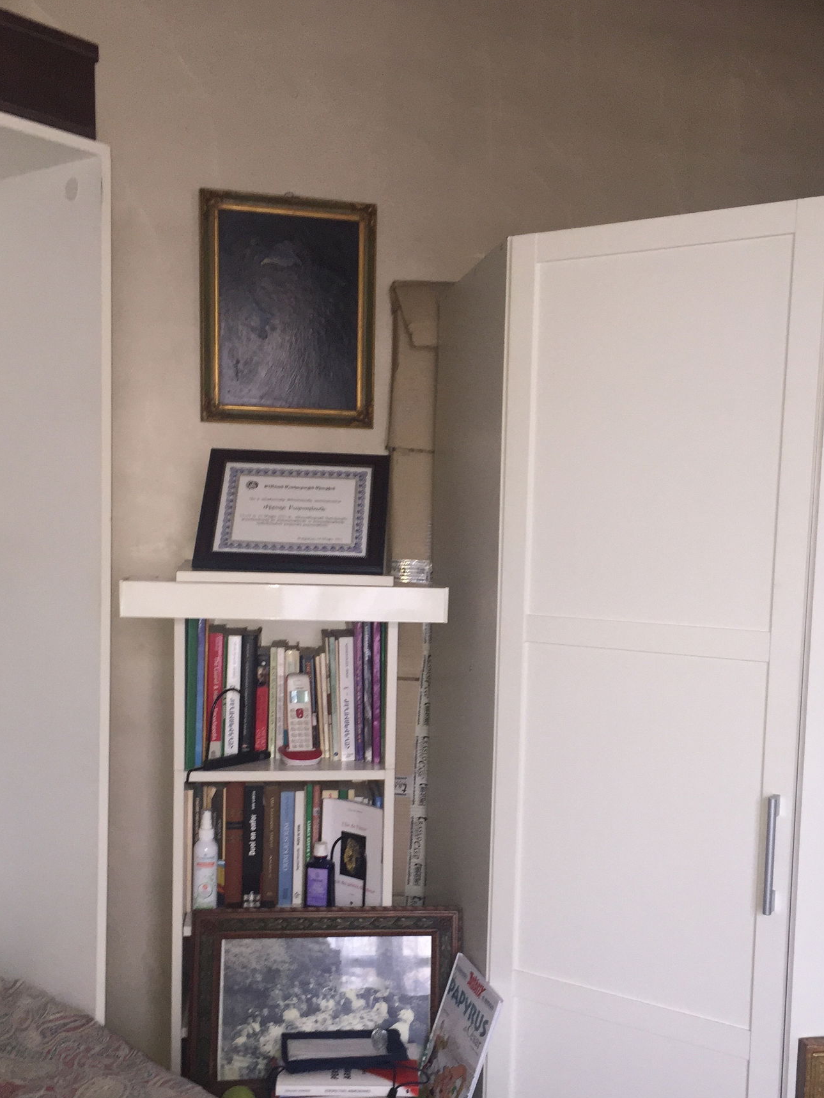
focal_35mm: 36
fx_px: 1142
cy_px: 652
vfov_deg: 51.1
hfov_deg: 39.6
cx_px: 469
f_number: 2.2
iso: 80
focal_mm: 4.15
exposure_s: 1/33
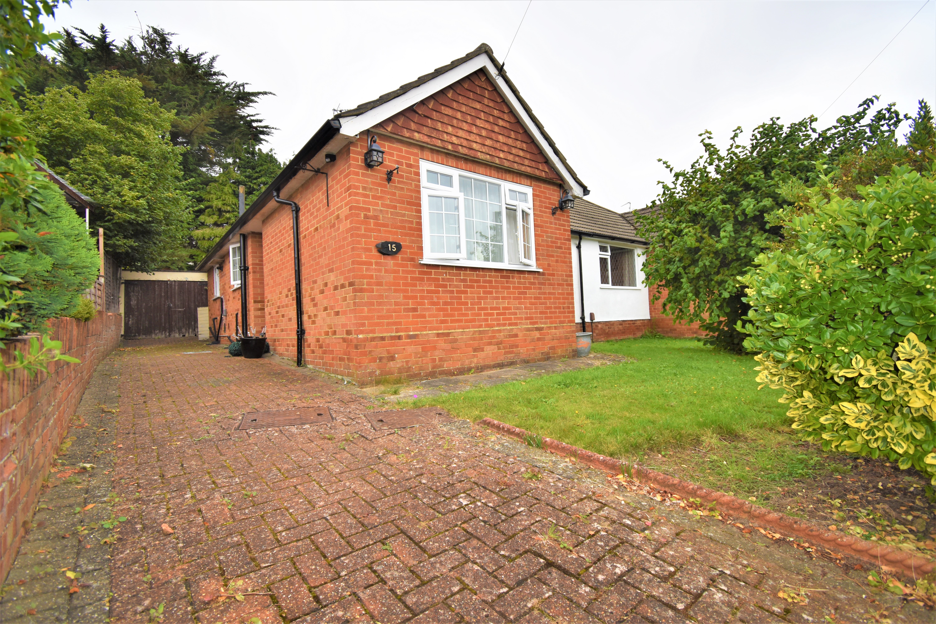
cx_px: 468
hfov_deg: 100.4
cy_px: 312
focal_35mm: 15
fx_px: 390
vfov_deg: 77.3
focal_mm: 10
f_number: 5
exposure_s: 1/200
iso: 100
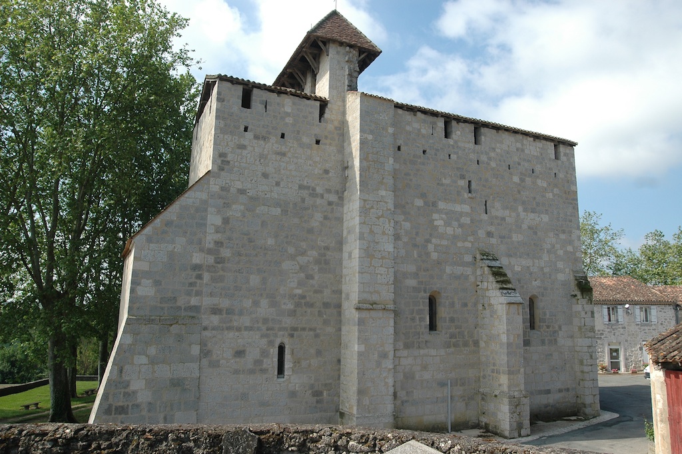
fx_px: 483
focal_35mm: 26
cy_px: 227
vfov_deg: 50.3
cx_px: 341
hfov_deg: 70.5
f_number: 4.5
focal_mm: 17
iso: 200
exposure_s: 1/1000
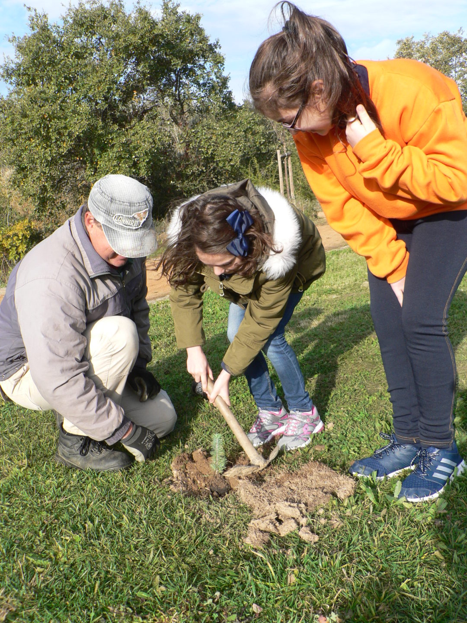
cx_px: 234
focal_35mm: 36
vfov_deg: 51.4
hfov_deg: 39.7
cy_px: 312
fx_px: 648
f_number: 4
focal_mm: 6
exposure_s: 1/250
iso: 80
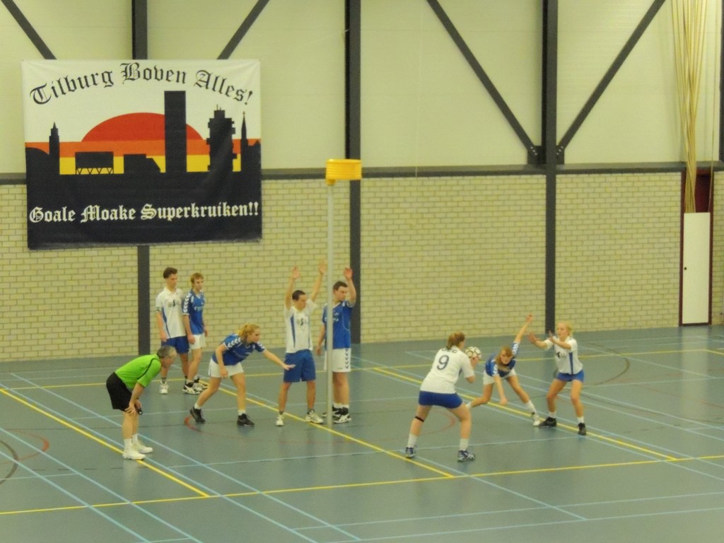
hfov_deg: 18.7
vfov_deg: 14.1
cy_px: 272
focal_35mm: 105
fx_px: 2196
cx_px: 362
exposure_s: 1/200
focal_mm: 18.7
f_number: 4.2
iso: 3200
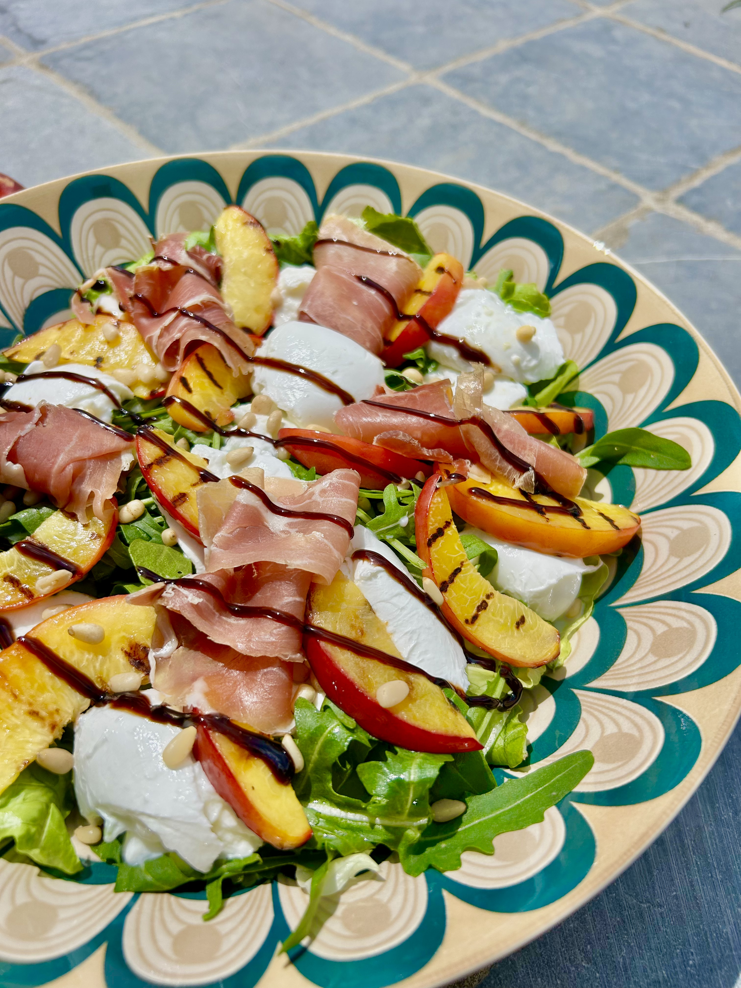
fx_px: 742
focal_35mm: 26
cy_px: 494
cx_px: 370
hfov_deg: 53.1
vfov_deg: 67.3
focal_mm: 5.7
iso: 50
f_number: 1.5
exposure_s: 1/9434
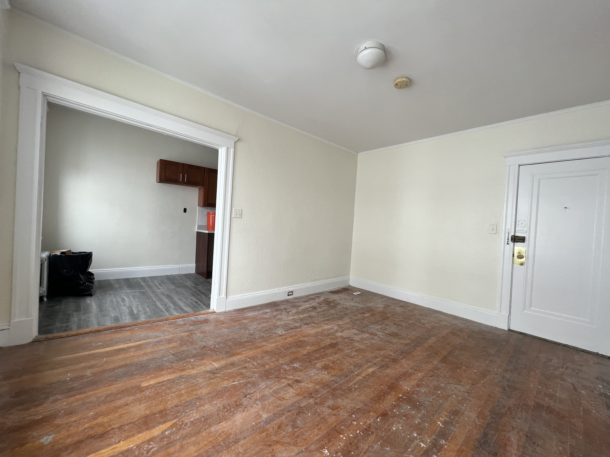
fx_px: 229
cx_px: 305
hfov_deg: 106.2
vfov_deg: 89.9
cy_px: 228
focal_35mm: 13
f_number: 1.8
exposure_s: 1/99
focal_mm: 1.57
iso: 50
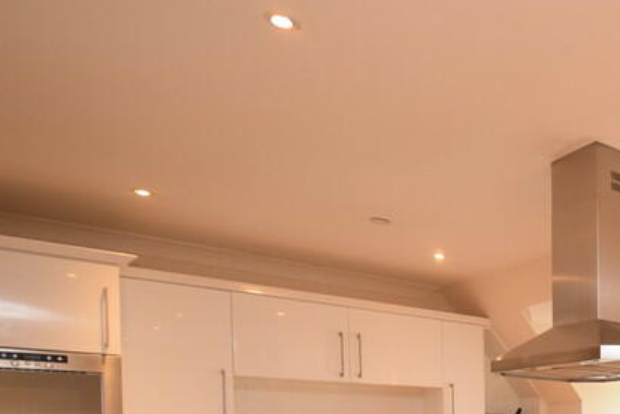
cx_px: 708
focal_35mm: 37
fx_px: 637
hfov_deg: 40.1
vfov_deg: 31.3
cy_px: 471
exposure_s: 1/80
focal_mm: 10
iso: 800
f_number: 4.5
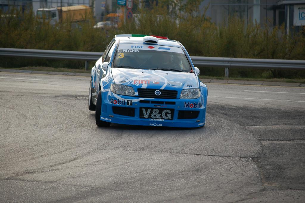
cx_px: 152
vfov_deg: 8.3
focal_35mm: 165
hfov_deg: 12.5
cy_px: 102
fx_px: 1397
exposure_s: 1/1000
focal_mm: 110
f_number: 4.8
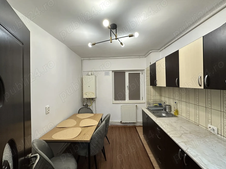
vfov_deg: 81.8
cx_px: 113
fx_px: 98
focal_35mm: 15
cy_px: 84
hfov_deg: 98.2
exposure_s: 1/100
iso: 160
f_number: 2.2
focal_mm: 2.22
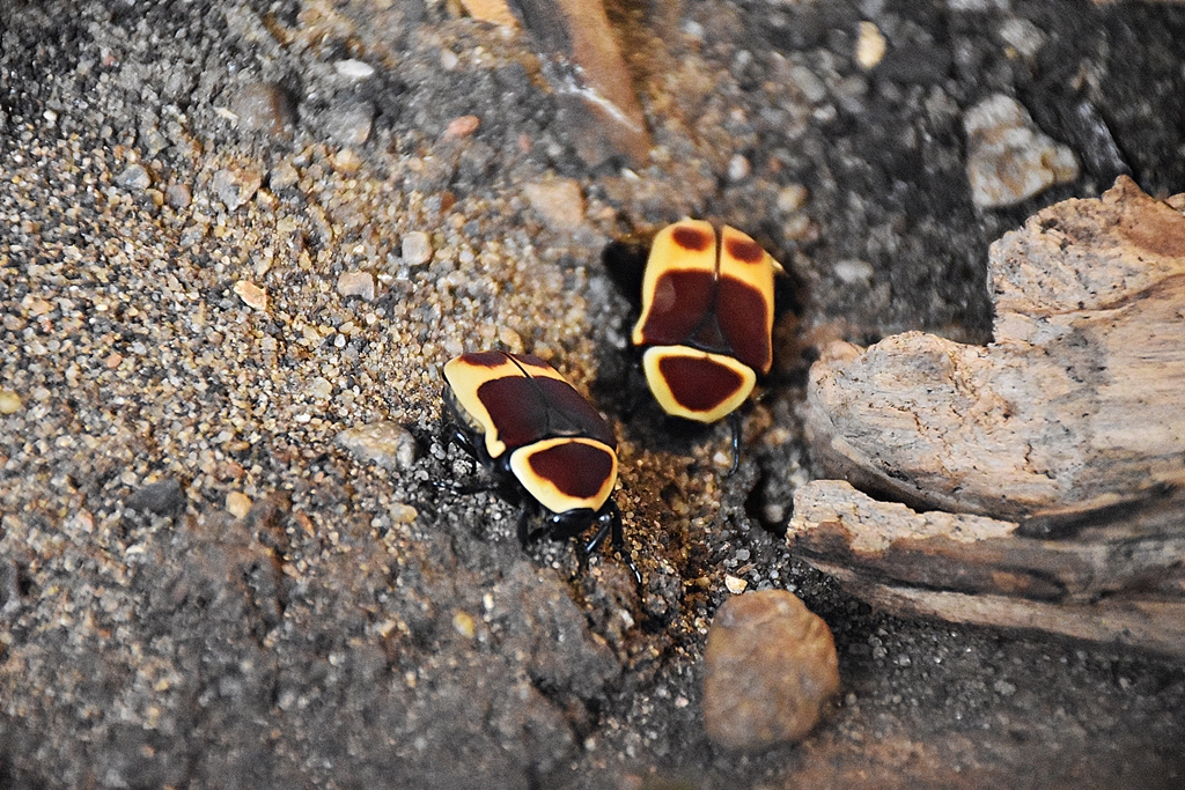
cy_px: 395
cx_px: 592
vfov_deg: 6.5
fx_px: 6913
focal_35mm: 210
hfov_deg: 9.8
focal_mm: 140
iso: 8000
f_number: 5.6
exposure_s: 1/500
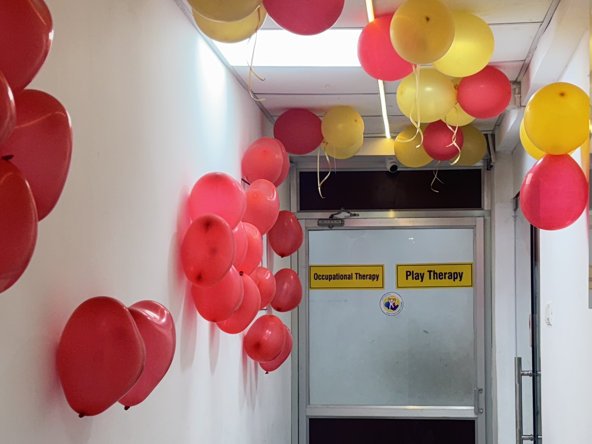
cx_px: 359
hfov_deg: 29.3
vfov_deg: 22.2
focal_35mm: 66
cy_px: 285
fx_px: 1129
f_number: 1.6
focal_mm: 5.96
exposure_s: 1/100
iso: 64
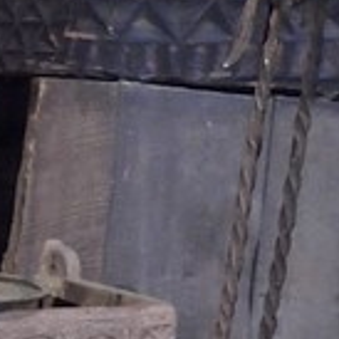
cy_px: 292
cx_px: -1225
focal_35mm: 238
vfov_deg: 7.3
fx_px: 2637
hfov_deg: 5.8
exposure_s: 1/1.67
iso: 1600
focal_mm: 24
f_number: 7.1
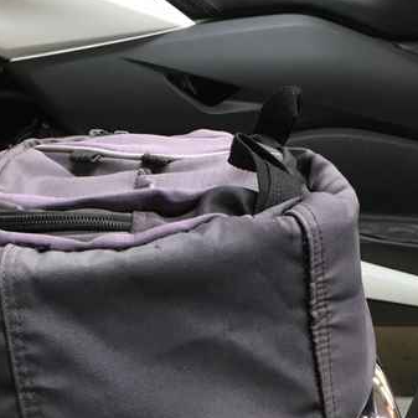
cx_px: 193
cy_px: 392
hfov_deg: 22.2
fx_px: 1066
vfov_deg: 21.6
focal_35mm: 78
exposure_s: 1/30
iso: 125
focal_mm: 4.15
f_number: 2.2
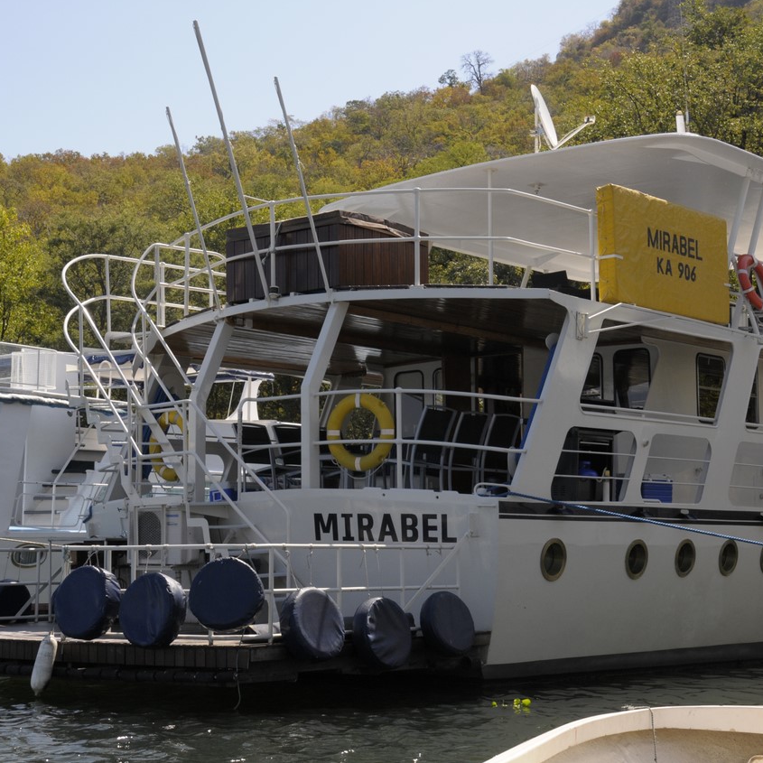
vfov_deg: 27.7
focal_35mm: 62
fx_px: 1546
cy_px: 380
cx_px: 371
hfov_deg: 27.7
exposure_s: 1/400
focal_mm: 32
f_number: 10
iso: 400
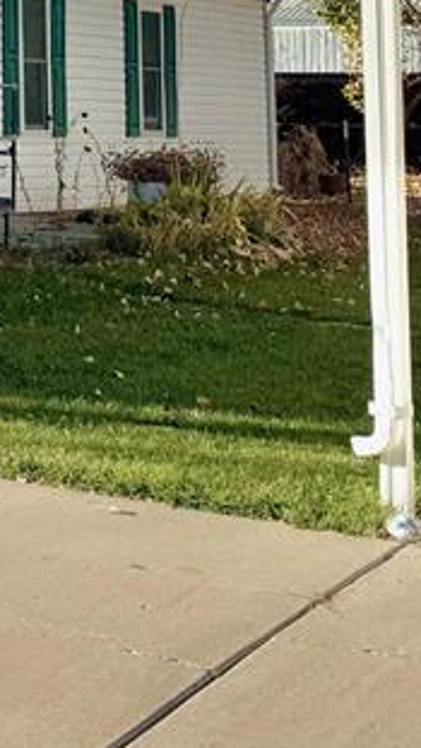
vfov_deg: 23.5
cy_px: -36
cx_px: -765
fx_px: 1706
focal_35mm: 86
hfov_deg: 10.7
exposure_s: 1/4310
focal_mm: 6.76
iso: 80
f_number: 1.78
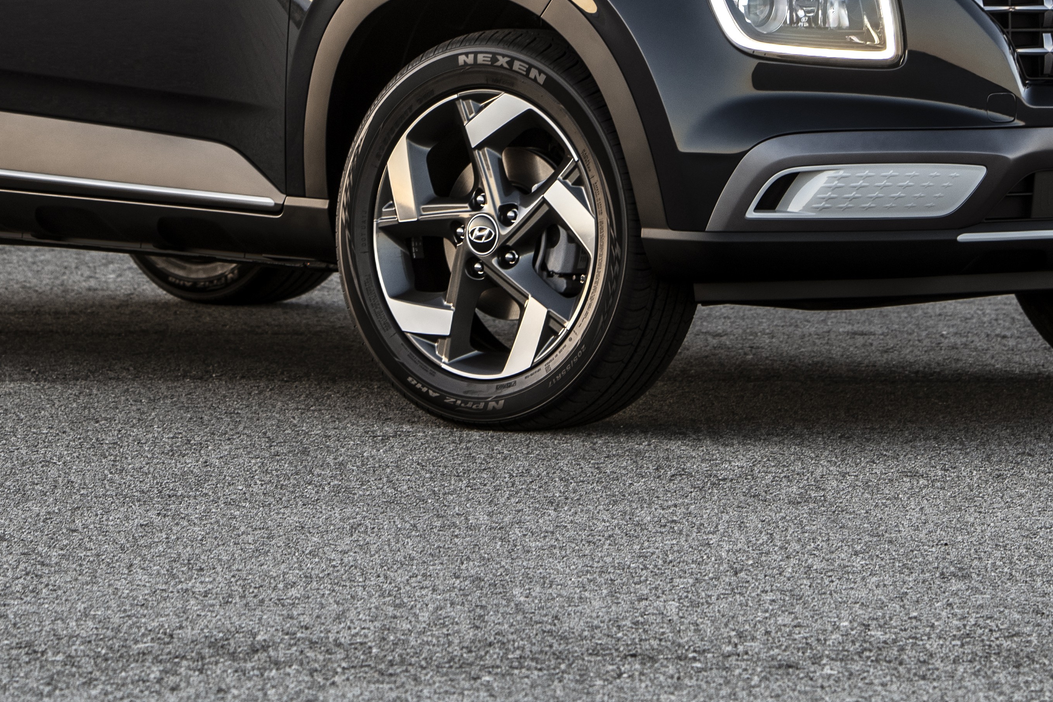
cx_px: 422
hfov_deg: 6.4
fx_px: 9359
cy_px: -360
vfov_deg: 4.3
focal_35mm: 320
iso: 64
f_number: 5
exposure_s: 1/20
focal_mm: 105
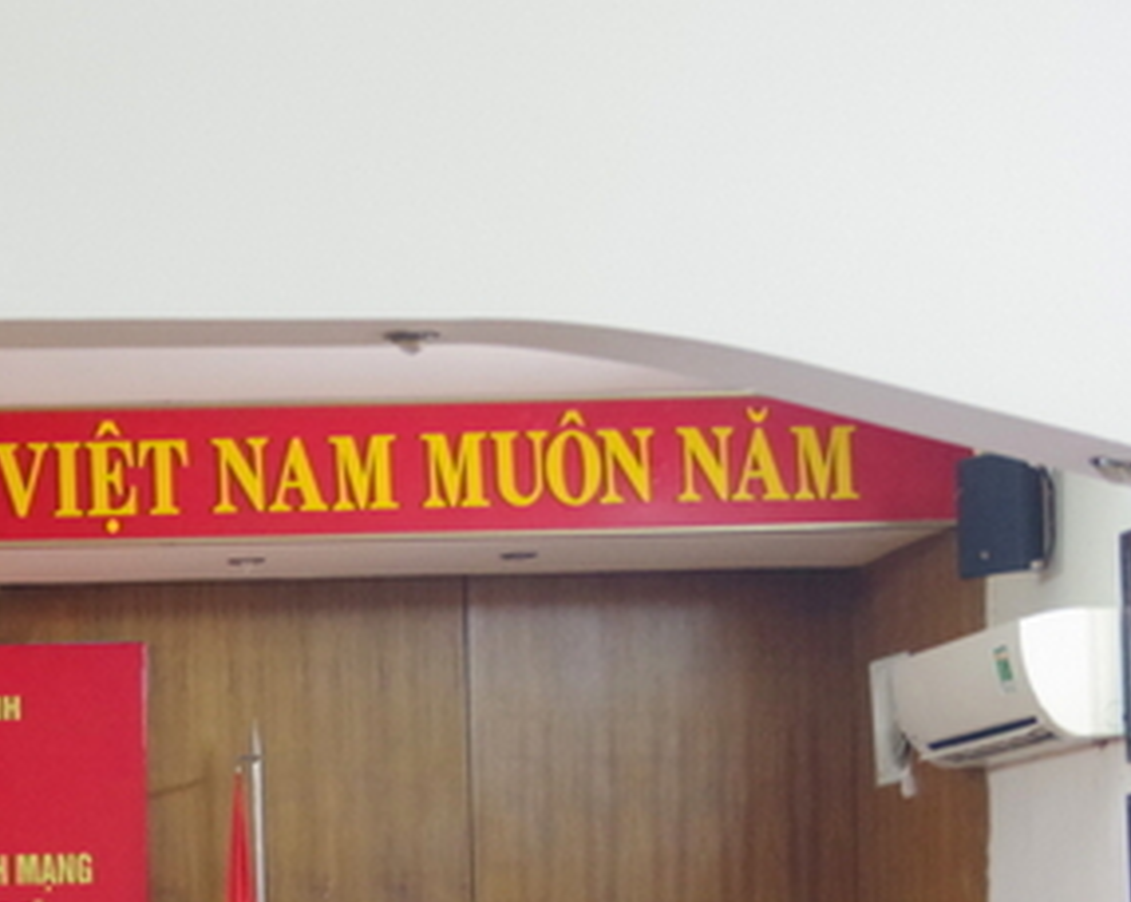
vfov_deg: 12.6
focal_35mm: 121
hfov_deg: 15.5
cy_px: 878
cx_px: -67
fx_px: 4045
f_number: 4.5
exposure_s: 1/100
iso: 1600
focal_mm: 31
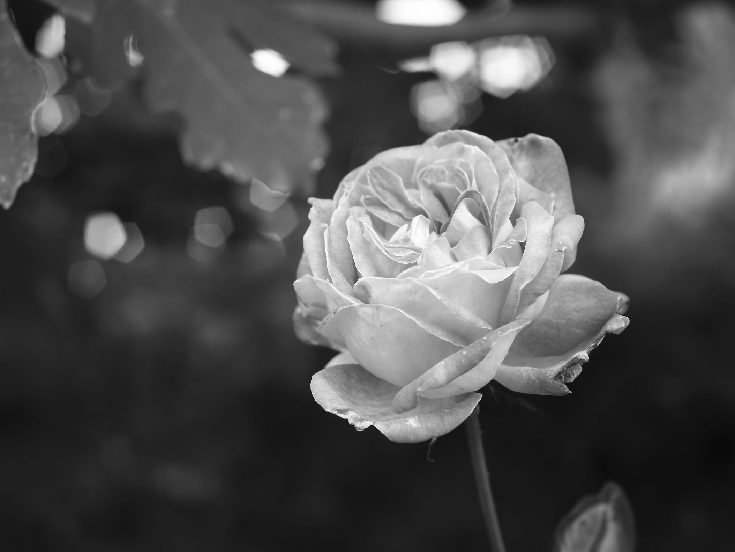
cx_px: 321
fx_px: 977
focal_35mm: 46
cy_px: 279
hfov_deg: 41.2
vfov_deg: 31.5
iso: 800
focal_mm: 28
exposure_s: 1/320
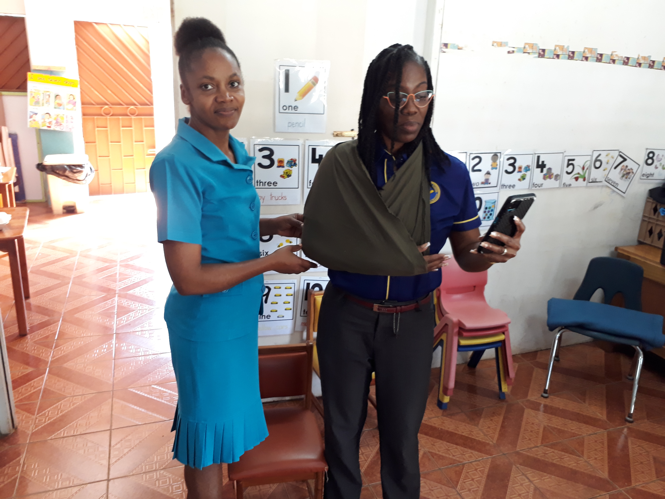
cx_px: 332
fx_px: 519
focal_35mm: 27
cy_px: 250
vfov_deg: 51.4
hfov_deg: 65.3
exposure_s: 1/33
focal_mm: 3.6
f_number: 1.9
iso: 125
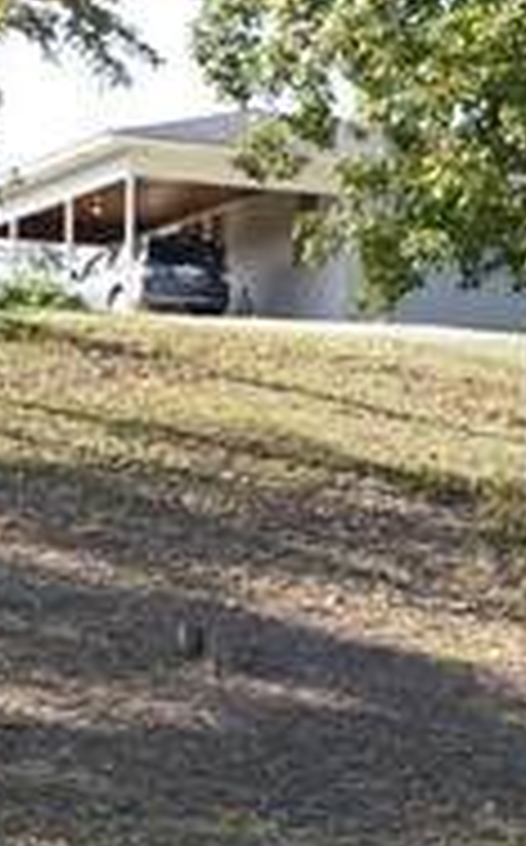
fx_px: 3658
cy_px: 630
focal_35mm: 159
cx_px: 427
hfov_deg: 8.2
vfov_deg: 13.1
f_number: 8
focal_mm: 18
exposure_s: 1/200
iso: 400
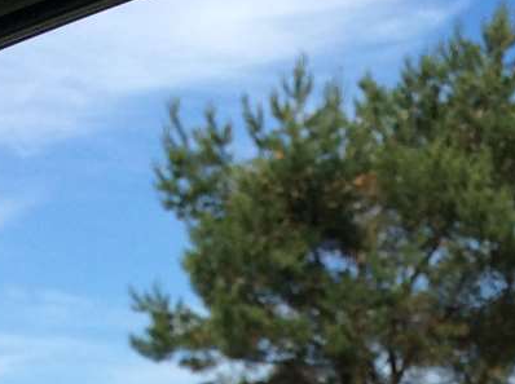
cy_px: 591
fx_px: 1530
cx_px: 356
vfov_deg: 13.4
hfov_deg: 19.0
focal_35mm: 103
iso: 32
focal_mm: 3.3
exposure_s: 1/1395
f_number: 2.4
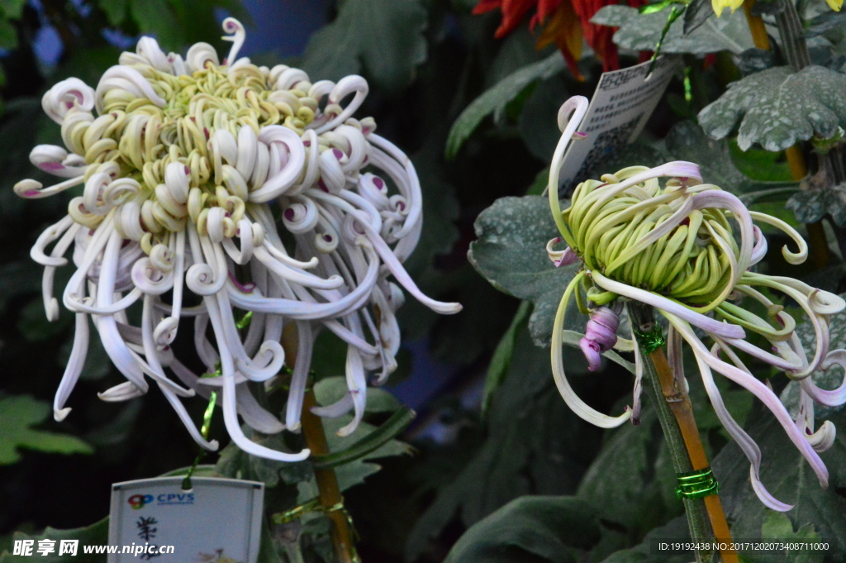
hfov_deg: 11.2
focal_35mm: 183
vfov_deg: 7.5
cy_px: 282
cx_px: 423
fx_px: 4297
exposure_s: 1/250
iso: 5600
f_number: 18
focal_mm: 122
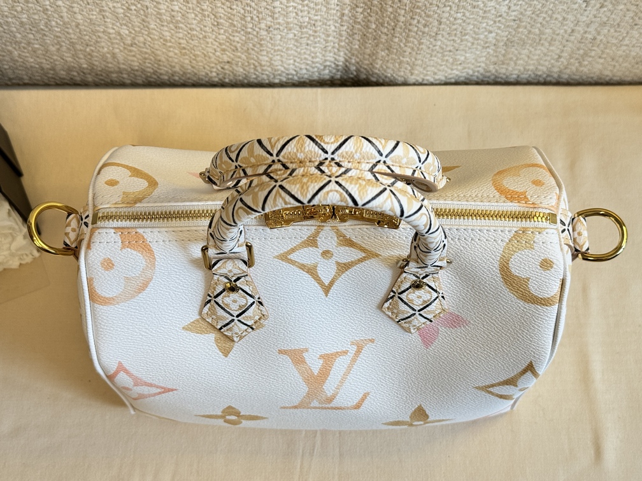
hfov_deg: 39.7
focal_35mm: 48
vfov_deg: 30.3
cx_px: 321
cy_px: 240
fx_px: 890
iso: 80
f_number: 1.78
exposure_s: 1/50
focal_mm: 6.76
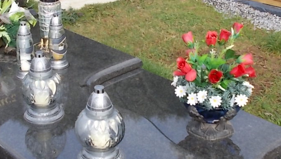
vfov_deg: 18.0
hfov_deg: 31.3
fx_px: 499
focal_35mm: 67
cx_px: 111
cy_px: 67
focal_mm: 4.6
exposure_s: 1/400
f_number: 3.2
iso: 80
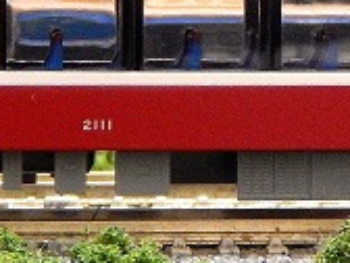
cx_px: 317
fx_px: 3084
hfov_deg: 6.5
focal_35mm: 305
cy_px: 103
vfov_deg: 4.9
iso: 800
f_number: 4.9
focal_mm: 13.1
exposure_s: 1/8
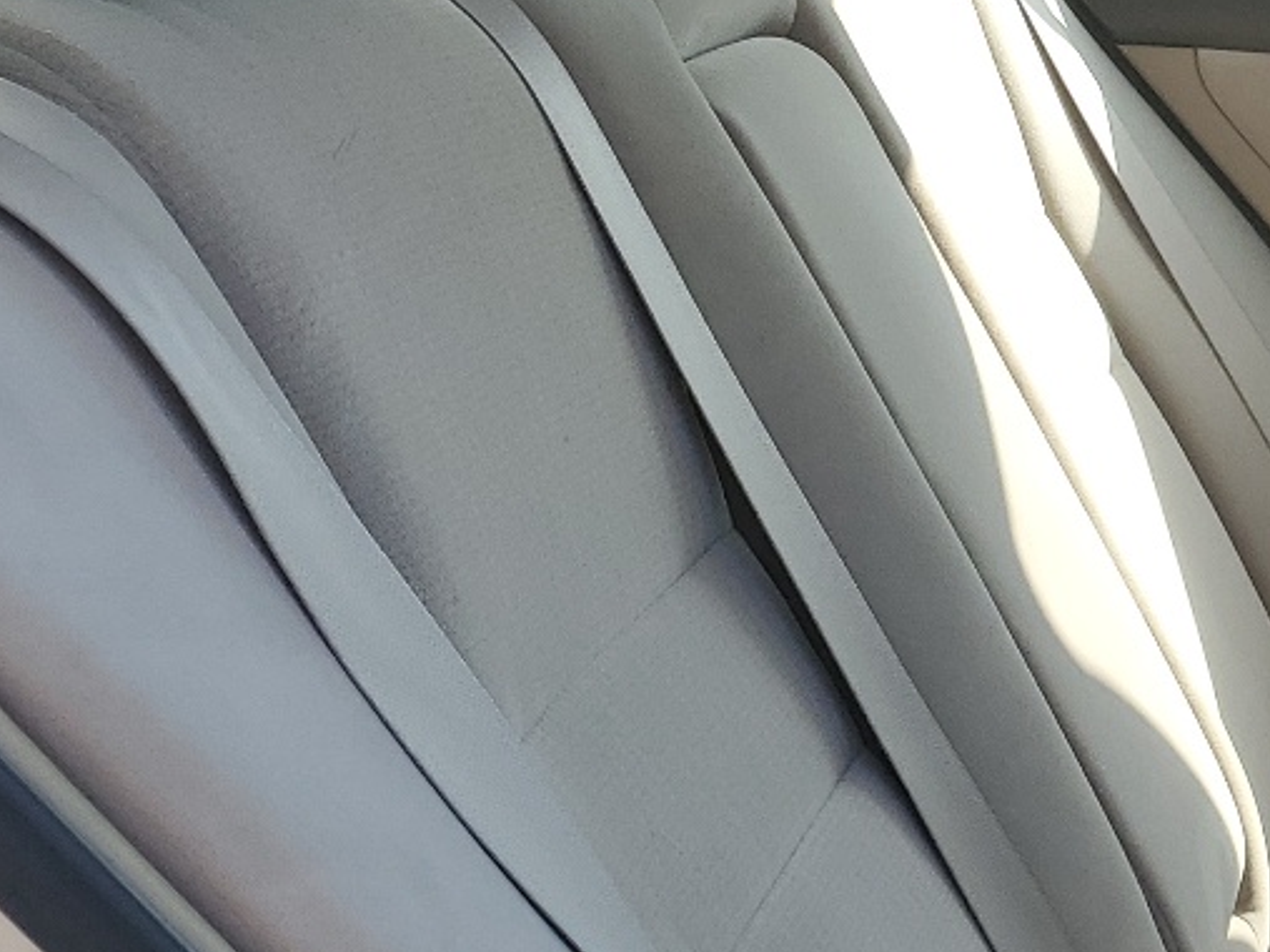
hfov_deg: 20.6
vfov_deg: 17.9
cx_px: 1874
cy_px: 669
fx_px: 3008
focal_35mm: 82
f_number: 1.5
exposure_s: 1/769
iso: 50
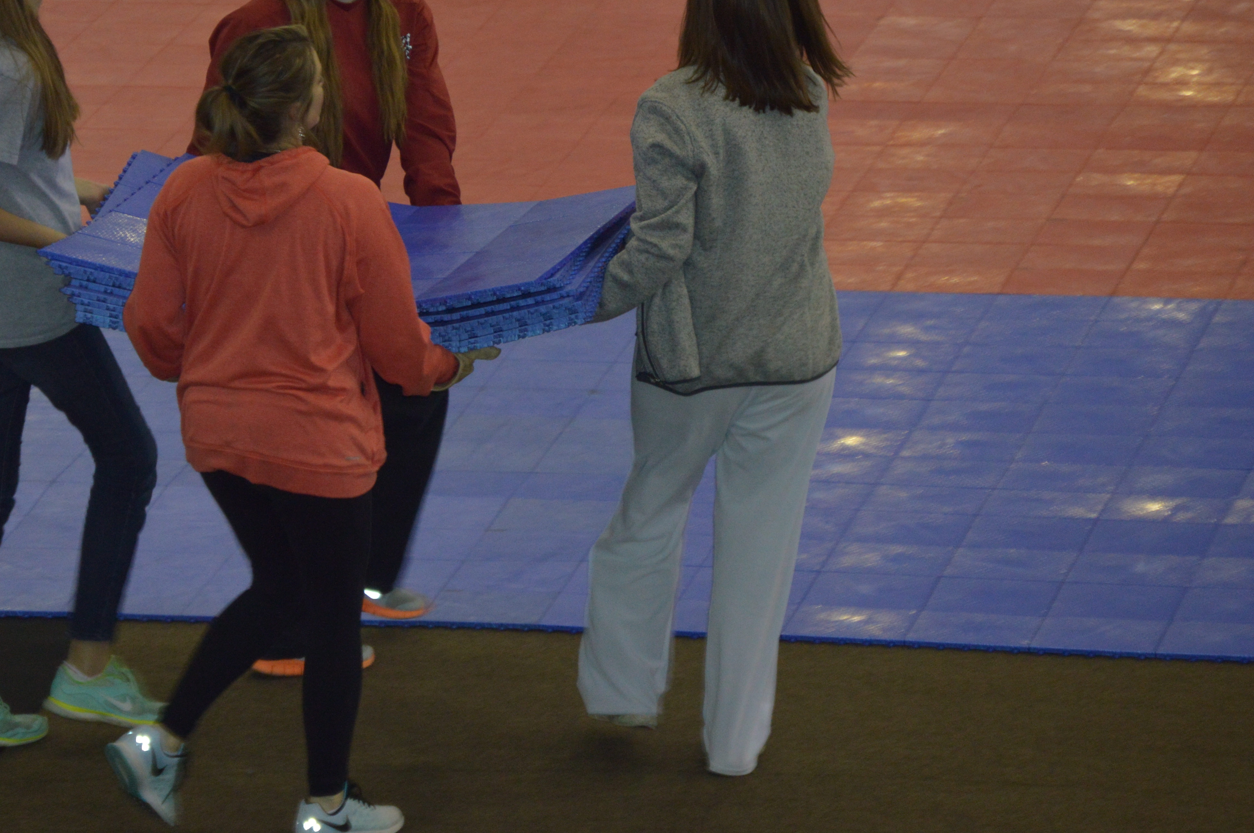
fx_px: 10919
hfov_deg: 6.6
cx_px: 430
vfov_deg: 4.4
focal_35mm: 314
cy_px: 244
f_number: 5
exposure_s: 1/60
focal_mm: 135
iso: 800
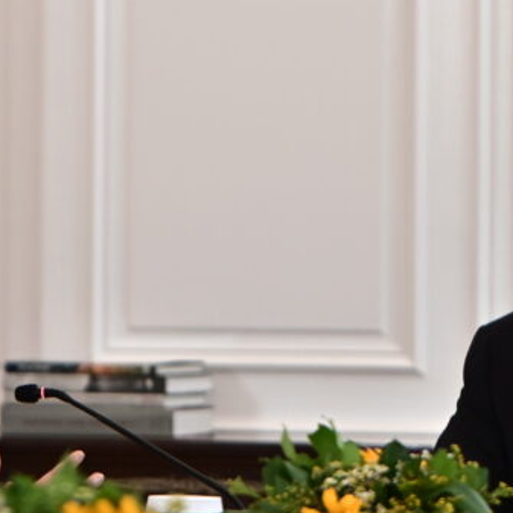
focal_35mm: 337
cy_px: 323
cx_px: 233
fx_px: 5650
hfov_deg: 5.2
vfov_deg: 5.2
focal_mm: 116
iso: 2000
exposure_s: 1/400
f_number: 3.5
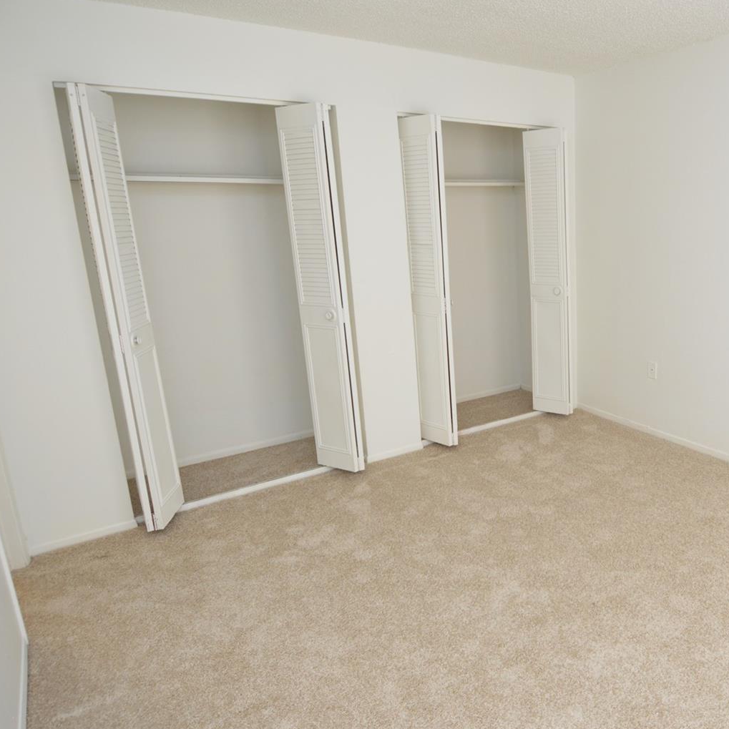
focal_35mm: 24
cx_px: 543
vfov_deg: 65.0
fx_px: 572
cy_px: 364
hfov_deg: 61.5
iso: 400
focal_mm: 12
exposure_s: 1/80
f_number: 4.5
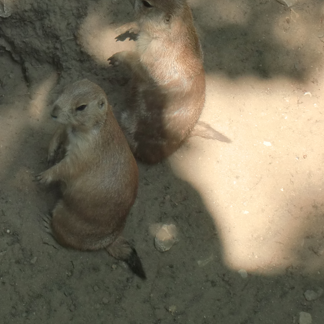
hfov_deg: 8.3
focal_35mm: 210
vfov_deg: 8.3
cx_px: 39
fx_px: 2224
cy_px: 96
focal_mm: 18.6
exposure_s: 1/125
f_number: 5.9
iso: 64
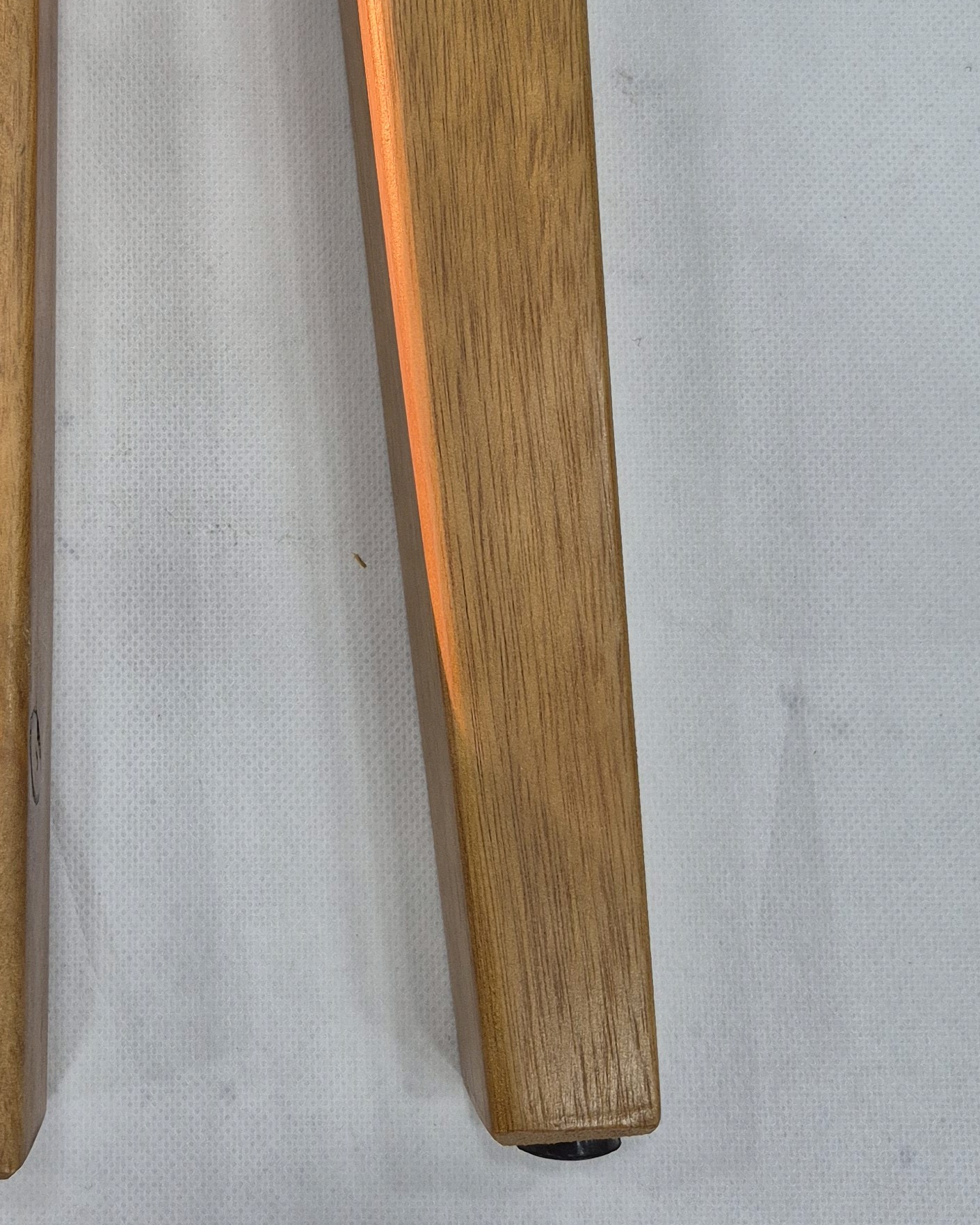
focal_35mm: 51
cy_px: 305
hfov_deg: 29.3
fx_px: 1849
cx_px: 264
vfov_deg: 35.8
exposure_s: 1/180
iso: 200
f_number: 1.8
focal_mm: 5.4
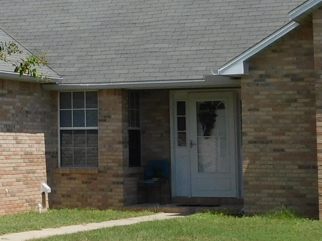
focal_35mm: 128
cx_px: -35
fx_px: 1190
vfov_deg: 11.5
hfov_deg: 15.0
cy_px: 18
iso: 125
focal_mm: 5.3
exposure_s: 1/500
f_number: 6.4
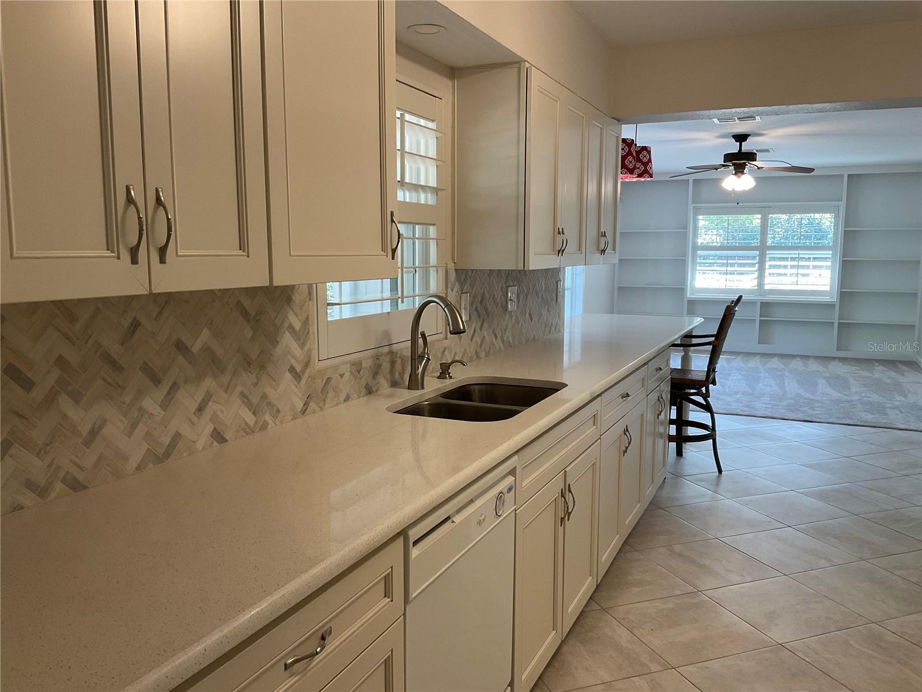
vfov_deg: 48.2
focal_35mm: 29
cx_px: 461
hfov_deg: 61.7
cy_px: 346
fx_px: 772
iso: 64
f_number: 1.8
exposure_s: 1/60
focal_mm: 3
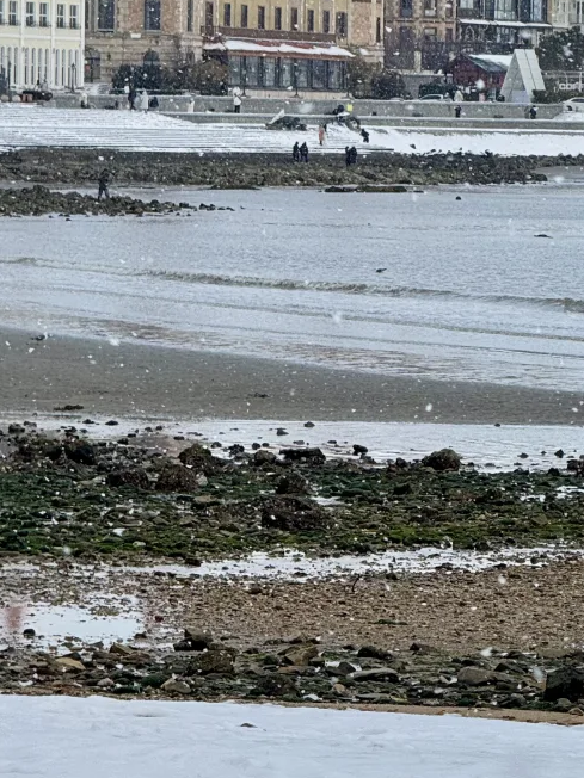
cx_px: 553
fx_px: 5961
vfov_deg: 7.5
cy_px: 364
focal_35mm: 265
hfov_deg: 5.6
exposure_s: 1/450
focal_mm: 15.66
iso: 50
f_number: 2.8
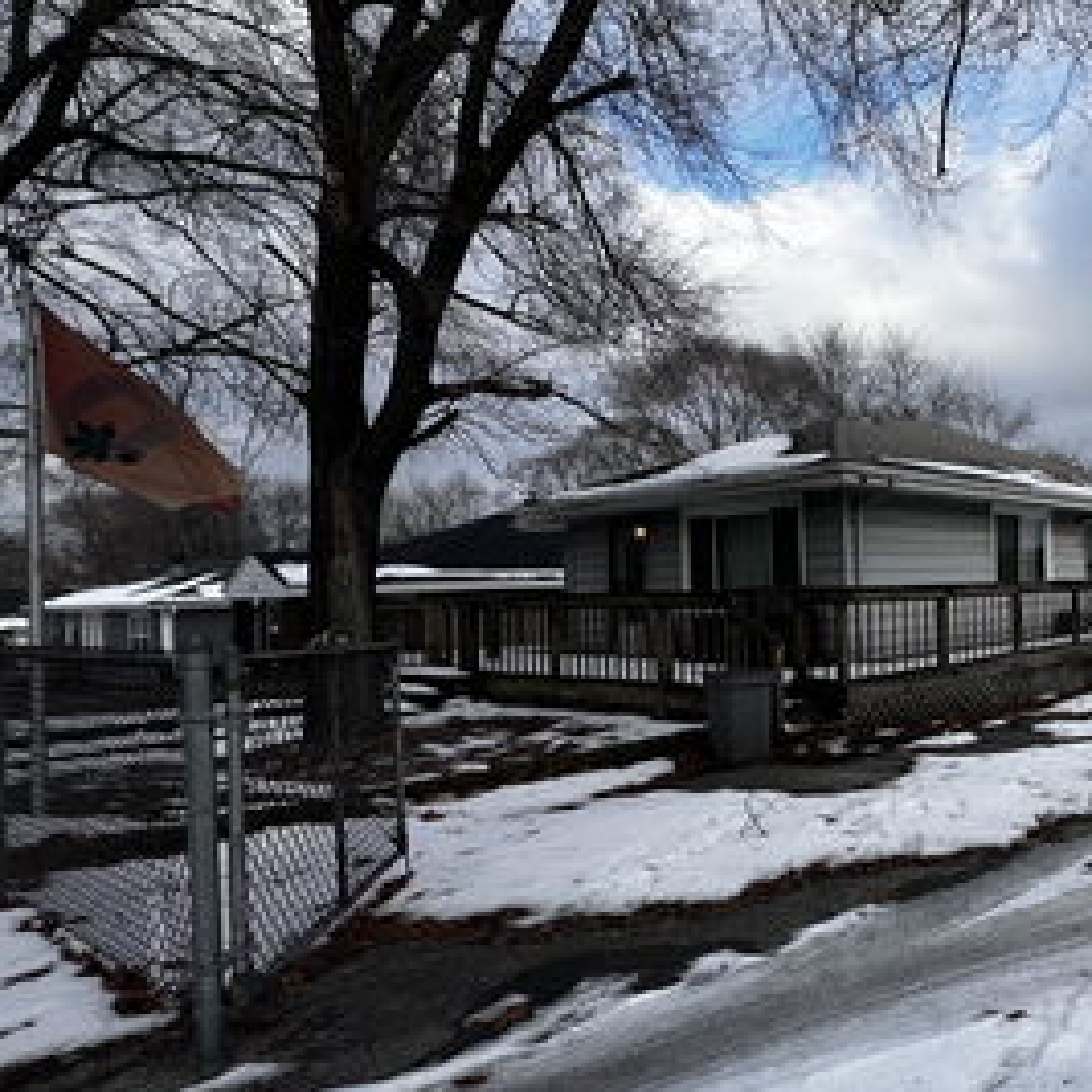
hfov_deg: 57.2
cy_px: 585
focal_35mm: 22
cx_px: 1031
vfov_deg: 69.5
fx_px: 785
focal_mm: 1.57
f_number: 1.8
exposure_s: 1/664
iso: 32
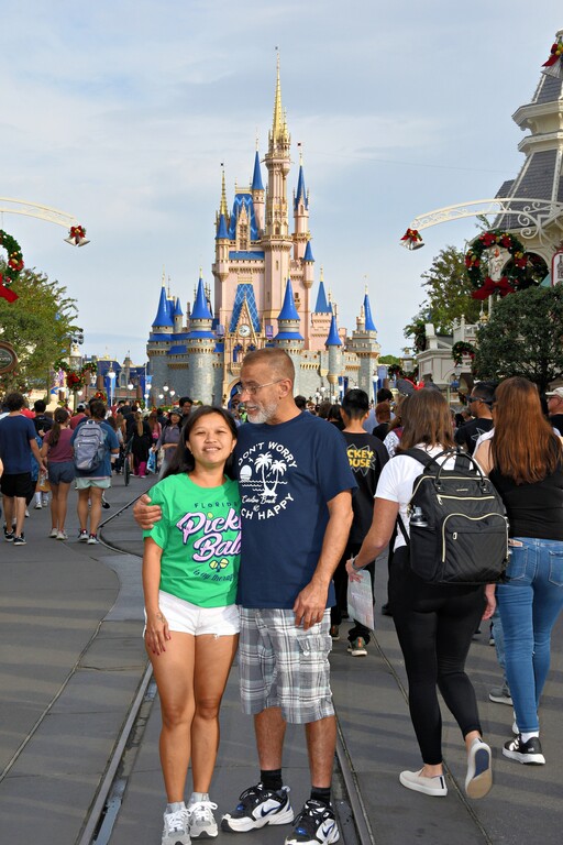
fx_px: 1478
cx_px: 282
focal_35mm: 63
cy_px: 422
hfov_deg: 21.6
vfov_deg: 31.9
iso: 400
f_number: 13
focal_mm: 42
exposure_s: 1/250
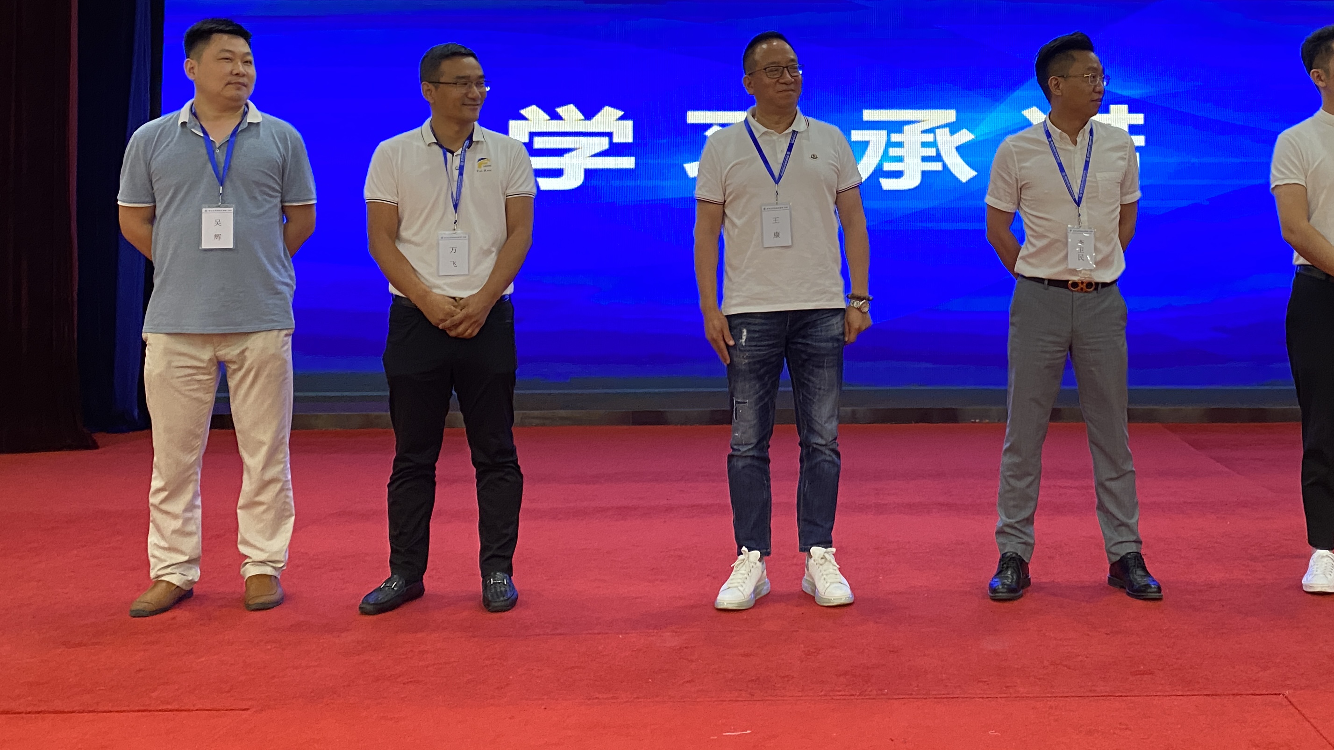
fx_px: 1415
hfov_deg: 49.5
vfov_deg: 29.2
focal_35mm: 40
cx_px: 905
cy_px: 176
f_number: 1.8
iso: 250
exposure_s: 1/52
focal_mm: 4.25
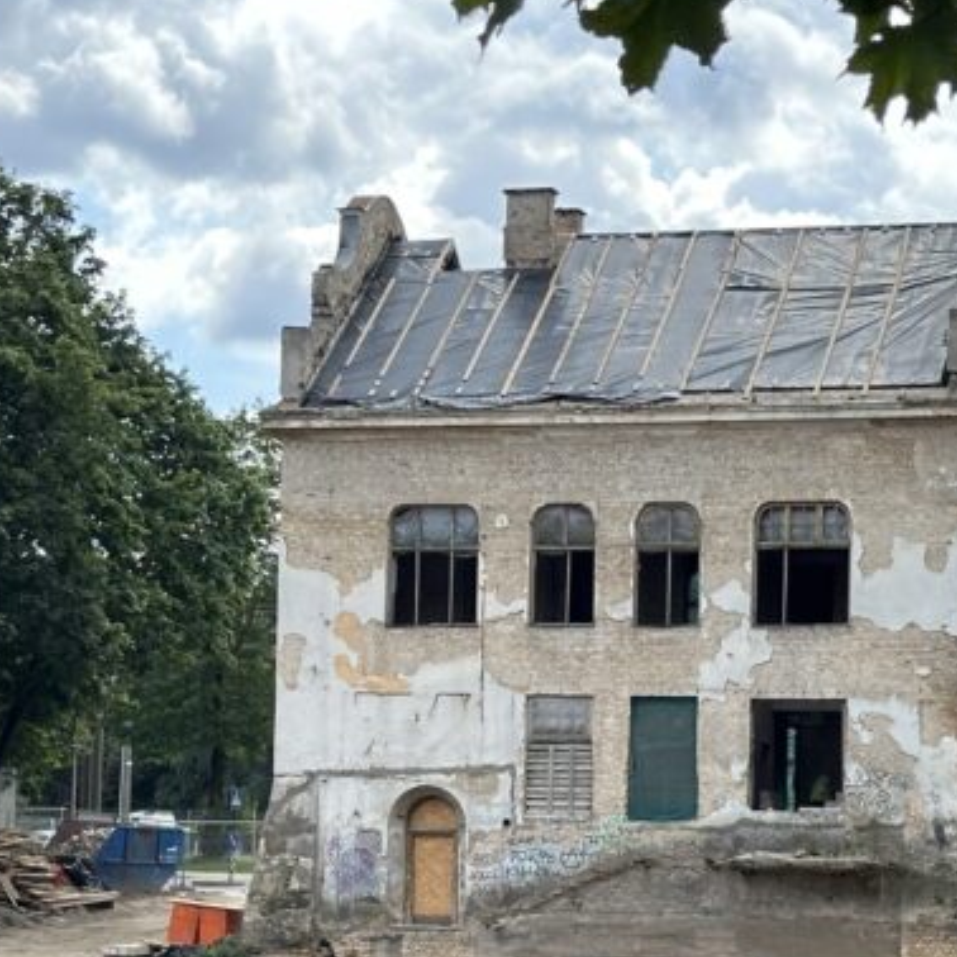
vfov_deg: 15.0
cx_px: 408
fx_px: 3597
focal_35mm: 115
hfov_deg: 15.1
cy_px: 856
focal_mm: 6.86
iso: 64
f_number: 1.78
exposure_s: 1/1305
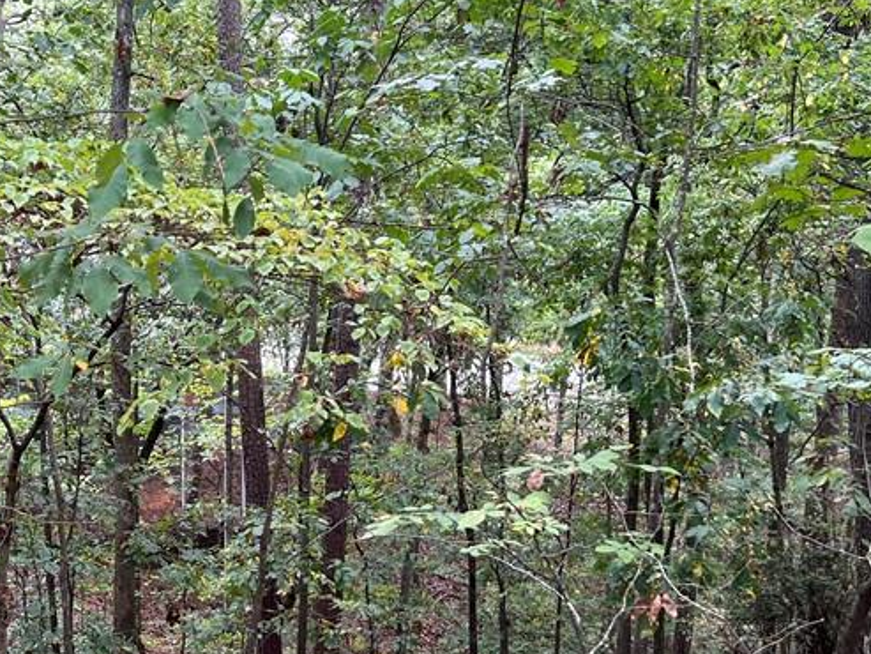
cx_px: 175
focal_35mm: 54
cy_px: 449
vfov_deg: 26.8
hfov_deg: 34.5
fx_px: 1359
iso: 64
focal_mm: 5.7
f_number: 1.5
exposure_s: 1/121
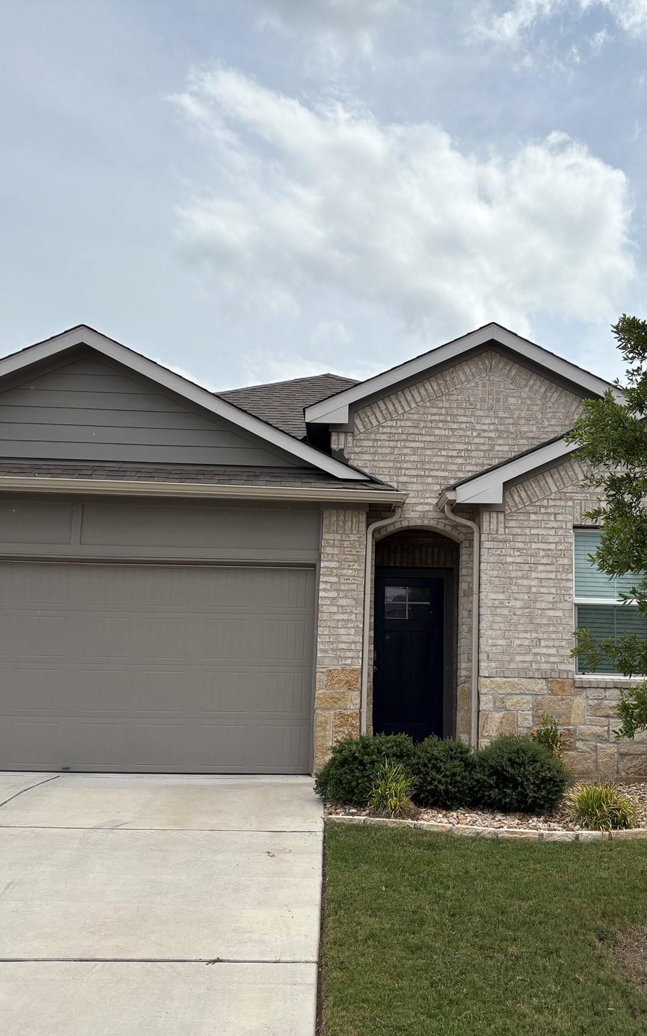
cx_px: 387
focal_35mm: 37
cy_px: 520
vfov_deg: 52.8
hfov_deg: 34.3
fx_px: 1044
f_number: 1.6
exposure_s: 1/6329
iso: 50
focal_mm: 5.96
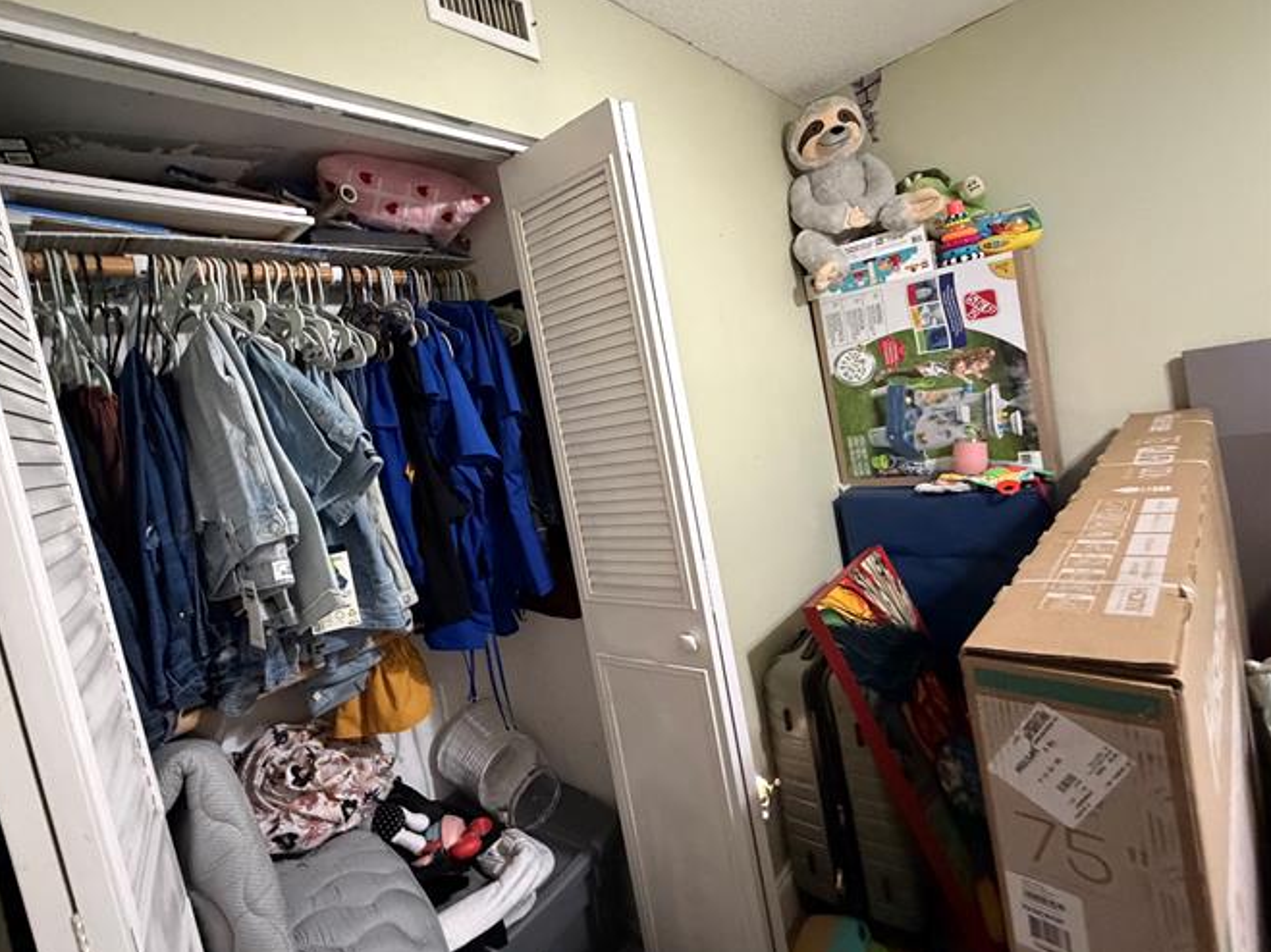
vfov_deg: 74.6
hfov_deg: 89.8
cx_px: 503
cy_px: 447
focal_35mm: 17
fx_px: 624
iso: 1000
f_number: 2.2
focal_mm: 2.22
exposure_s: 1/40
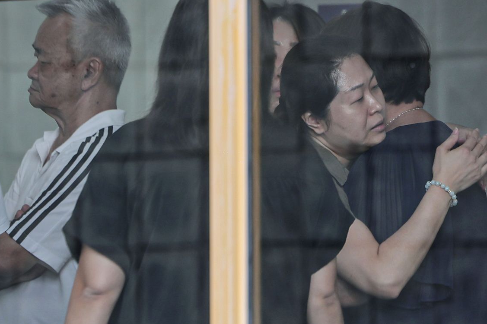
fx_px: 1785
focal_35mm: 132
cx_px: 243
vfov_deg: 10.4
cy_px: 156
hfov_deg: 15.5
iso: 100
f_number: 4
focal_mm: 120
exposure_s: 1/250
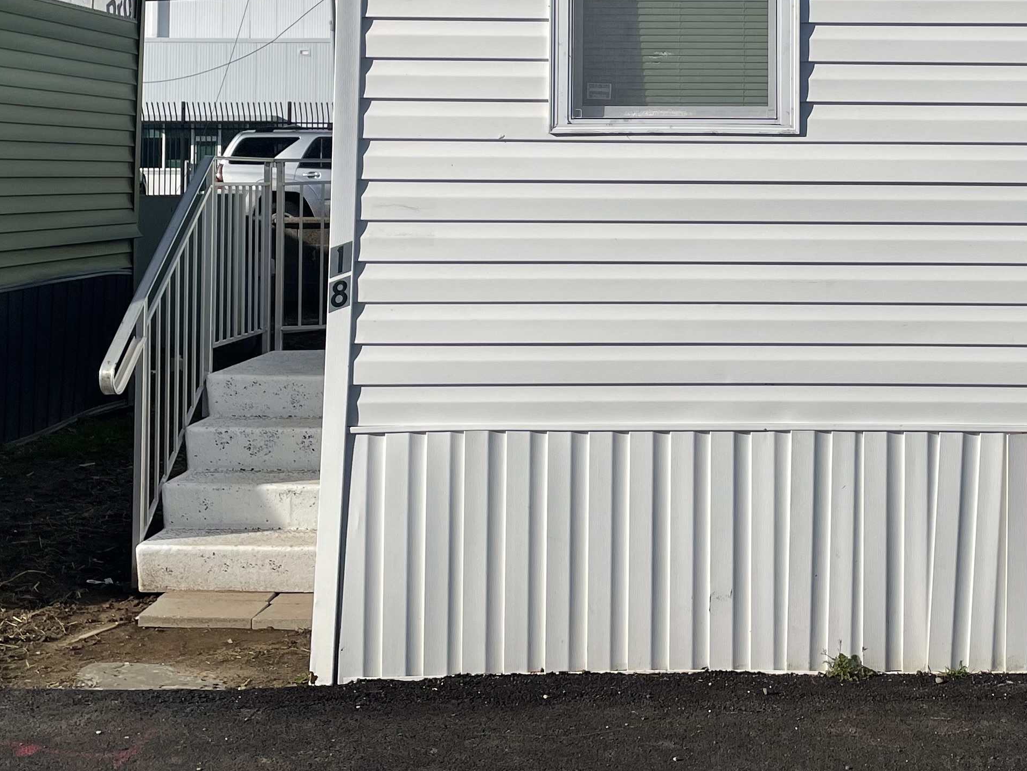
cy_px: 111
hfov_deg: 34.1
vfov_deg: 25.9
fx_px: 1632
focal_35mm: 55
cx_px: 792
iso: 32
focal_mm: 4.2
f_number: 1.6
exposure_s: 1/7299
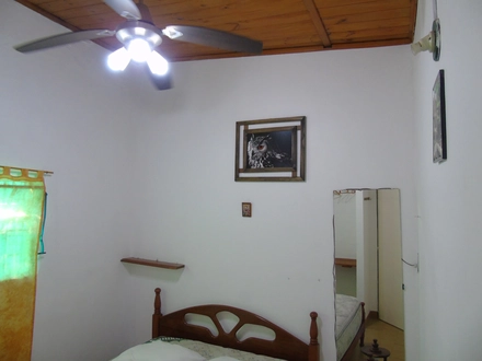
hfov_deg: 69.4
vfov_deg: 54.9
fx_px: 348
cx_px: 241
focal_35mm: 25
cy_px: 180
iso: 320
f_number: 3.4
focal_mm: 4.4
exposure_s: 1/40
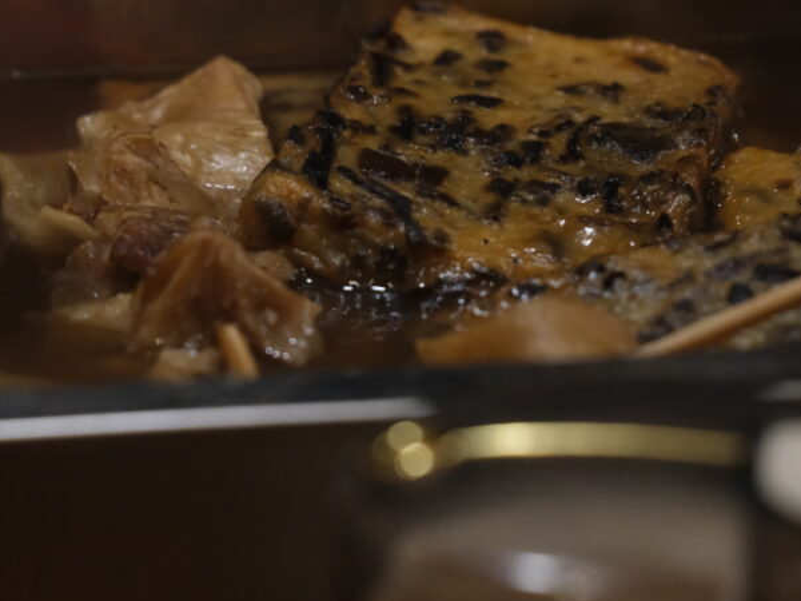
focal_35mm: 123
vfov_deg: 12.0
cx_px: 383
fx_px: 2846
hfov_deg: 16.0
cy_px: 189
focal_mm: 50
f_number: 4.8
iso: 4000
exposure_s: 1/300
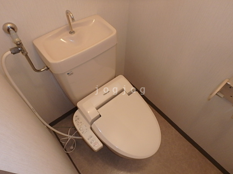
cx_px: 121
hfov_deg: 76.4
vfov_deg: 61.1
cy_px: 90
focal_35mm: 22
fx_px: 148
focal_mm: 3.7
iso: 400
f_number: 3.5
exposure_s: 1/30
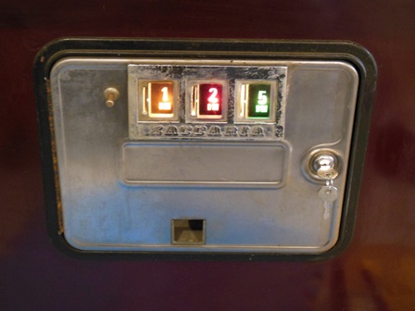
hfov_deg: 29.4
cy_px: 156
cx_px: 208
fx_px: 791
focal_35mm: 66
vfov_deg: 22.3
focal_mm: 11.7
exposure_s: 1/2.5
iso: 800
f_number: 4.3
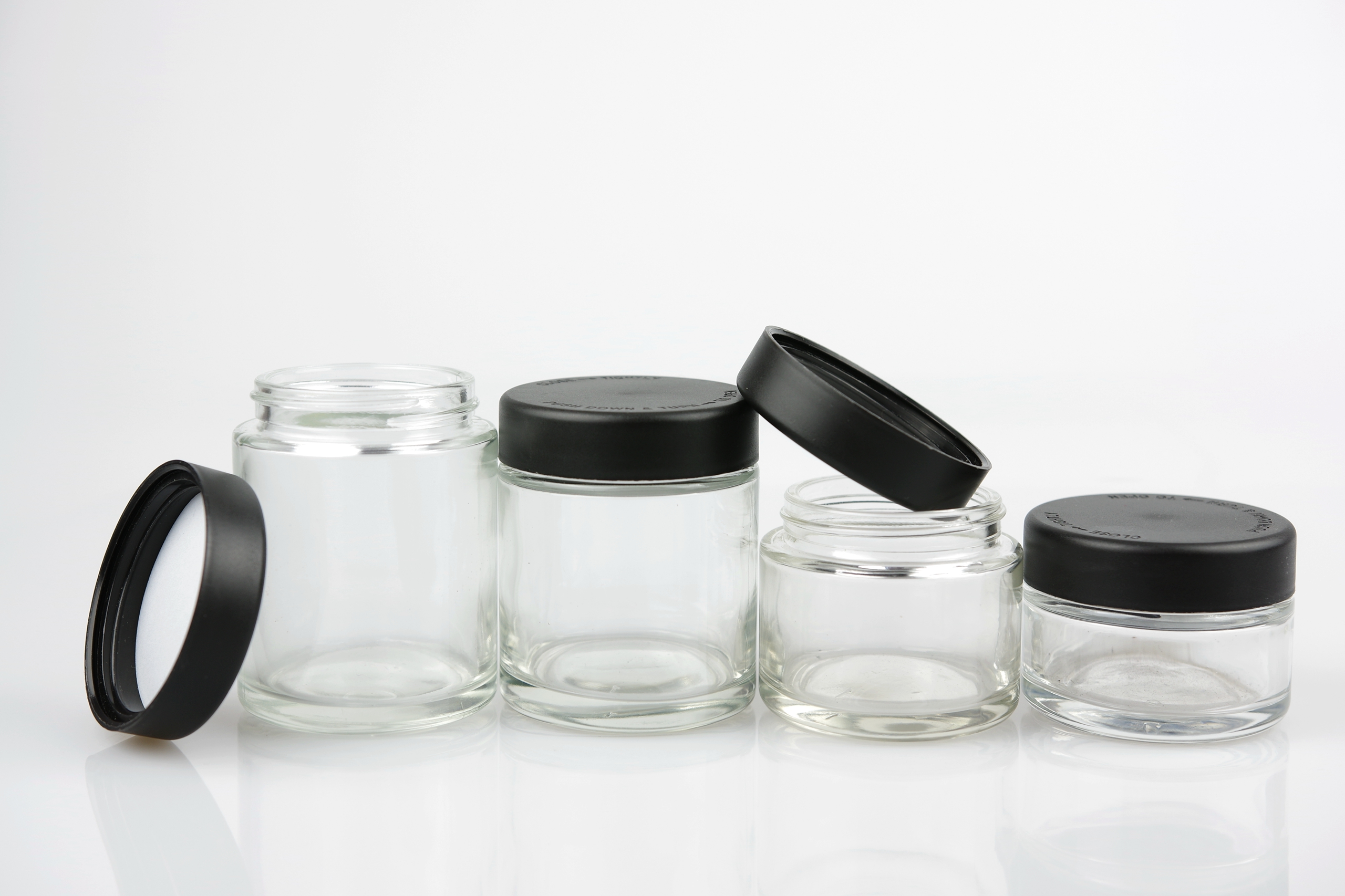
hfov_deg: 38.2
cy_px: 448
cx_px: 672
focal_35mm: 52
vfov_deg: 26.0
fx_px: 1942
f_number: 4
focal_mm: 35
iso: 100
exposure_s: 1/25
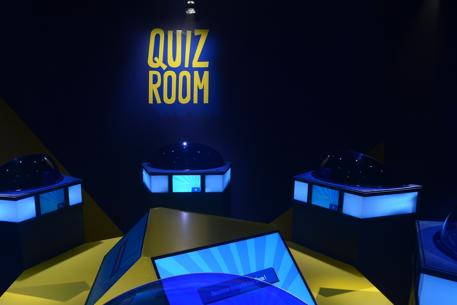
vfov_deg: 43.5
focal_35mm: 30
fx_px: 381
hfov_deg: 61.2
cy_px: 176
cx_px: 176
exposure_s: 1/4
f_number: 11
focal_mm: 24
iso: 400
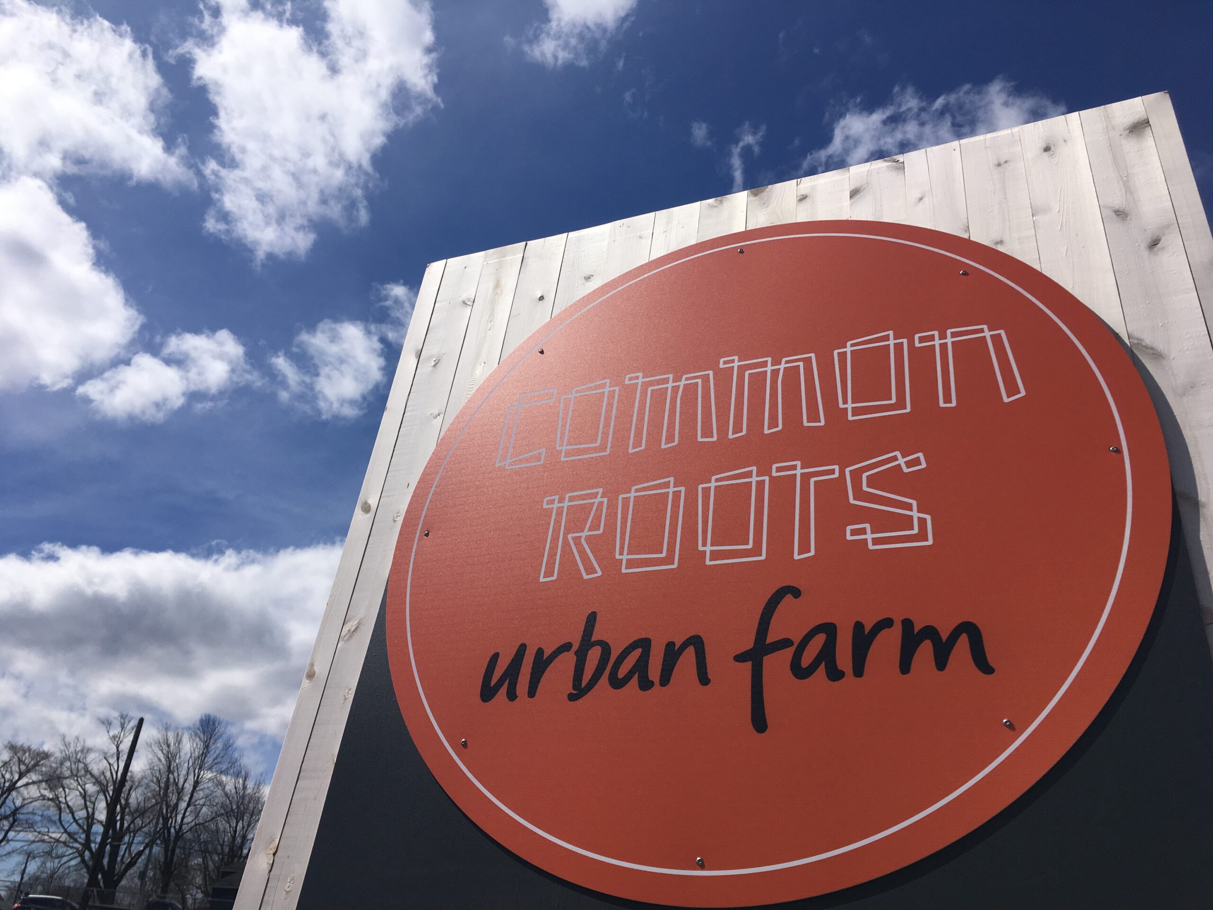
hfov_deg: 61.7
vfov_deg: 48.2
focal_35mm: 29
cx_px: 606
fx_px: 1016
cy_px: 455
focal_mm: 4.15
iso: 25
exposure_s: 1/4808
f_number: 2.2
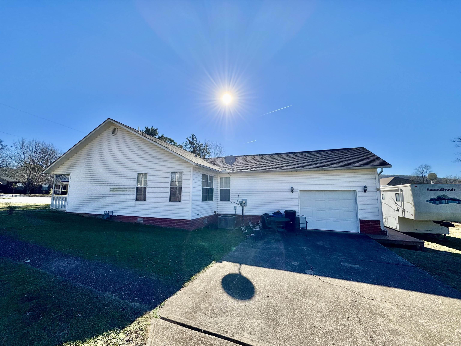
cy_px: 173
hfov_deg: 102.1
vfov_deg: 85.7
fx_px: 186
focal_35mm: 14
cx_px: 230
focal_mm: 2.22
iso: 40
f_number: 2.2
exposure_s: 1/2874
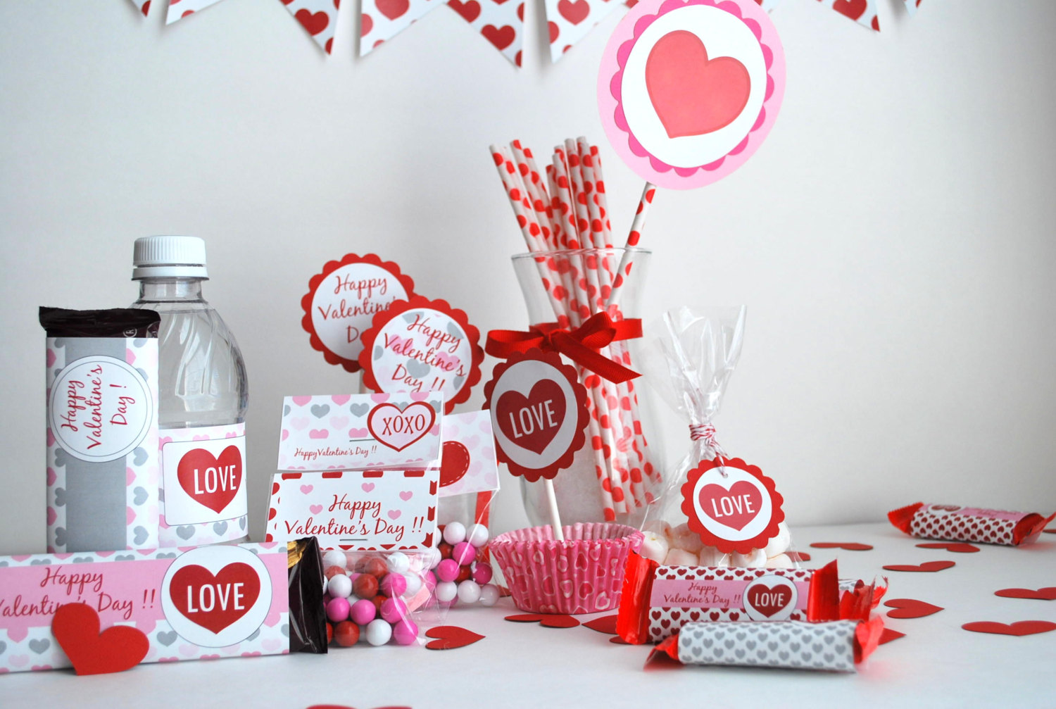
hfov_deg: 43.5
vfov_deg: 30.0
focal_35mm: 45
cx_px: 528
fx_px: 1323
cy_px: 354
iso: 200
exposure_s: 1/100
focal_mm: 30
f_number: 5
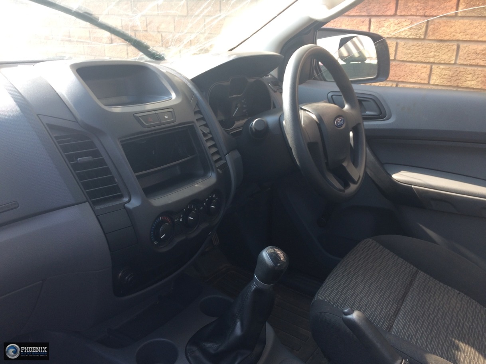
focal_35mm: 29
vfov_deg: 48.2
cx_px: 243
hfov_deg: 61.7
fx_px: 407
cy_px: 182
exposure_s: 1/100
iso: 32
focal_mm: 4.15
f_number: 2.2
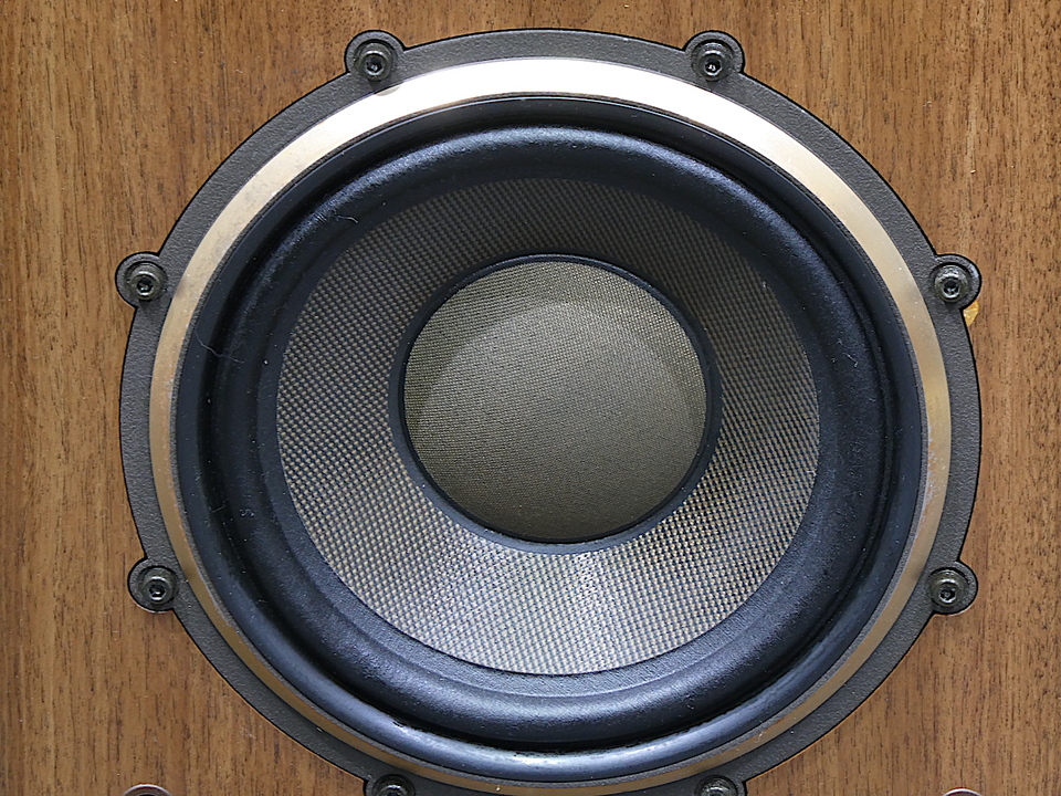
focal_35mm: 200
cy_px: 398
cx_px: 530
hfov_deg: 9.9
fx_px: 6130
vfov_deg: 7.4
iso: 200
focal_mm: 35.8
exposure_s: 1/1.3
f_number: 5.6
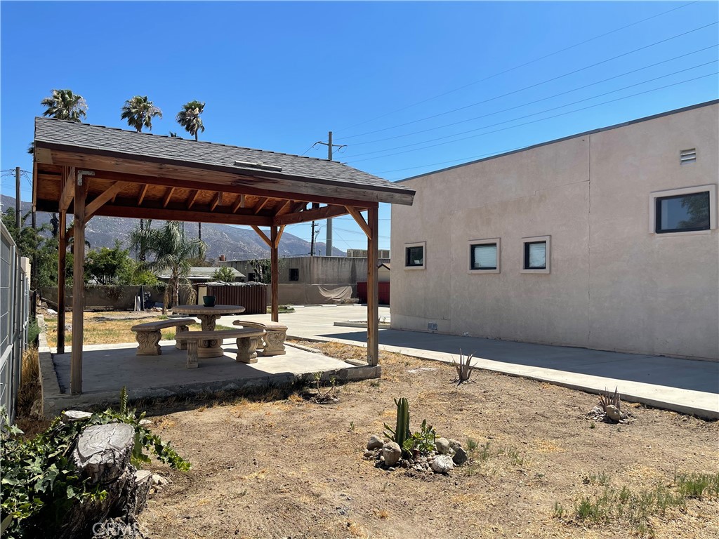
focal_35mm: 25
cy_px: 270
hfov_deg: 69.4
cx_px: 360
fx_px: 519
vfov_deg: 54.9
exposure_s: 1/3788
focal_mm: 5.1
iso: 32
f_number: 1.6
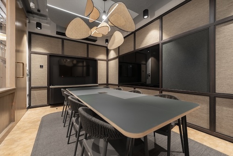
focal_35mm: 15
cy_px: 78
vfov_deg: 77.4
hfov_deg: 100.4
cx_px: 116
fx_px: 97
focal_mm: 15
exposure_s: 1/1.25
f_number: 10
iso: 100
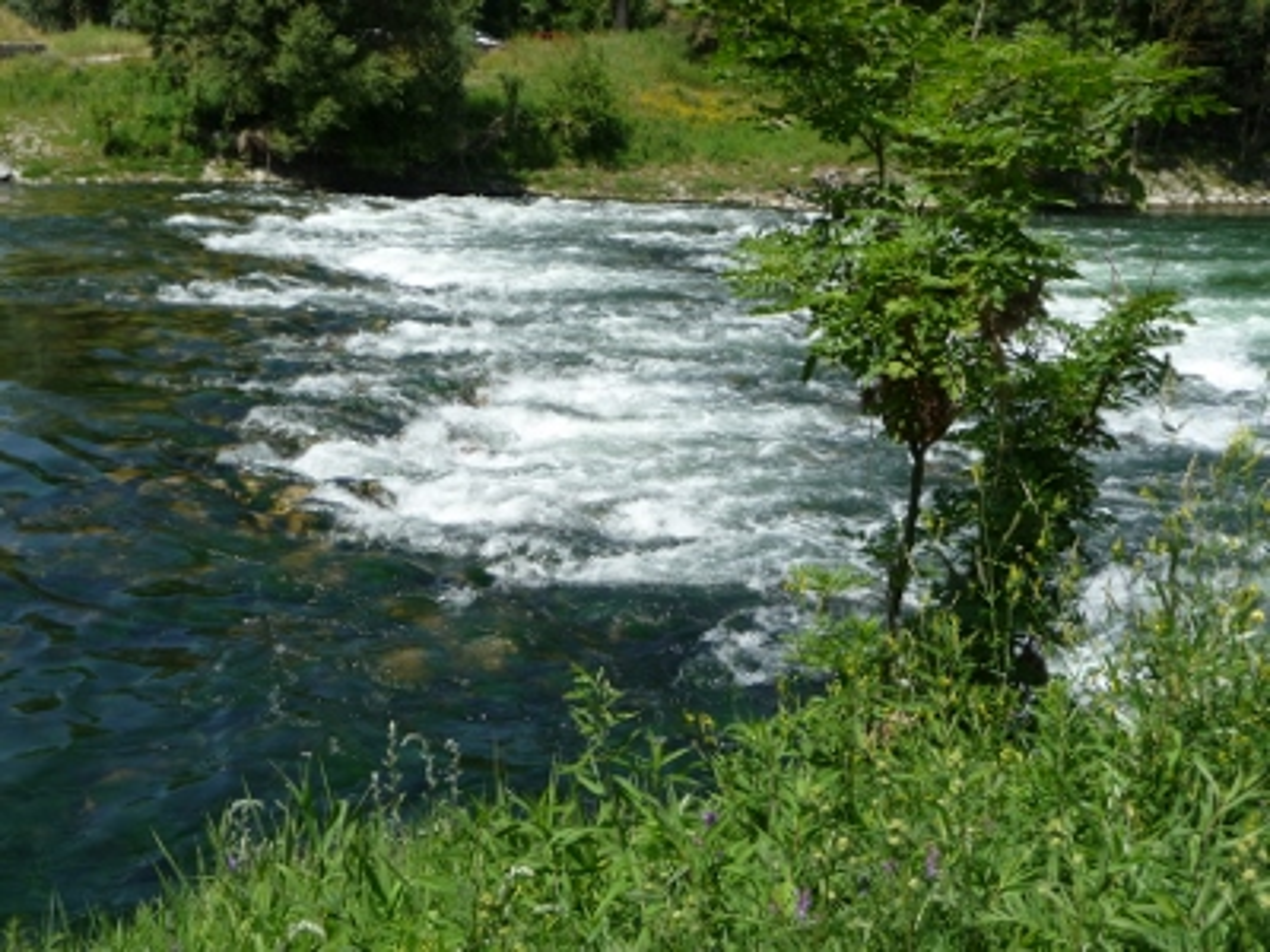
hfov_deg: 42.1
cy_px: 476
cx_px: 635
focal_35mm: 45
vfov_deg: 32.2
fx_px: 1651
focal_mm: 7.6
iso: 100
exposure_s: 1/640
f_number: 4.1
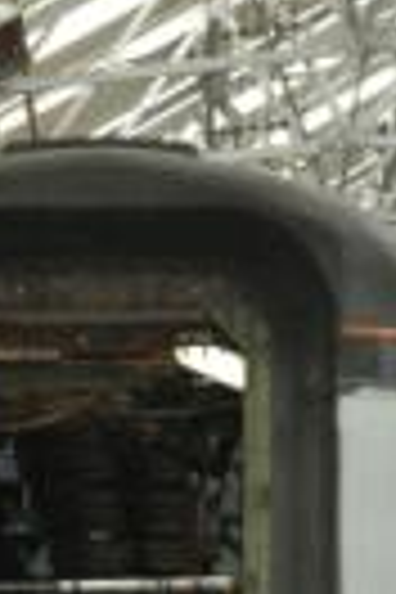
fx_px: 5049
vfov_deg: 6.7
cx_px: 112
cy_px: 724
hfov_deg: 4.5
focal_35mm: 306
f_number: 4.5
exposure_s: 1/60
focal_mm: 60
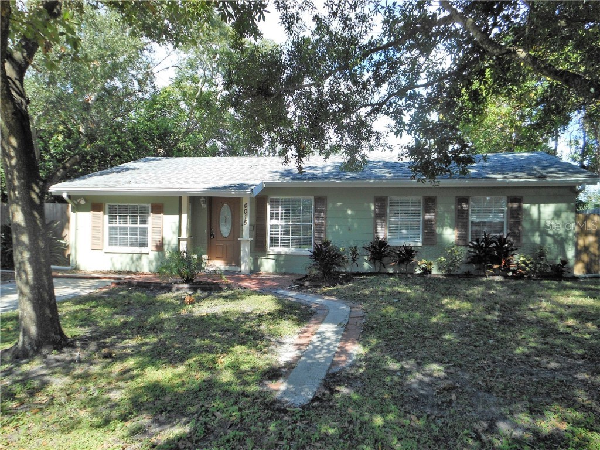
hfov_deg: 69.4
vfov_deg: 54.9
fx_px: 433
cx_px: 300
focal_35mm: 25
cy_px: 225
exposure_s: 1/320
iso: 80
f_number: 3.2
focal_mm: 4.5
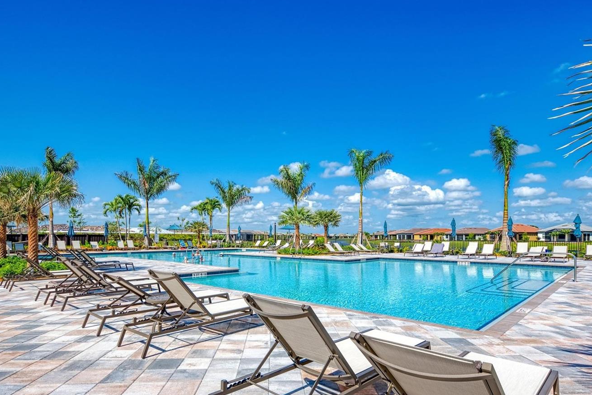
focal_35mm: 22
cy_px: 231
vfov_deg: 56.9
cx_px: 279
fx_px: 362
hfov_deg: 78.5
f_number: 7.1
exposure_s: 1/3200
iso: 250
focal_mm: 18
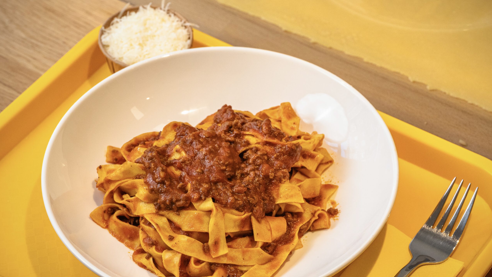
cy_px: 141
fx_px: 1448
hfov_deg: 19.3
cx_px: 247
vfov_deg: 10.9
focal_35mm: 111
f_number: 9
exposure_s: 1/320
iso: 3200
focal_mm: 105
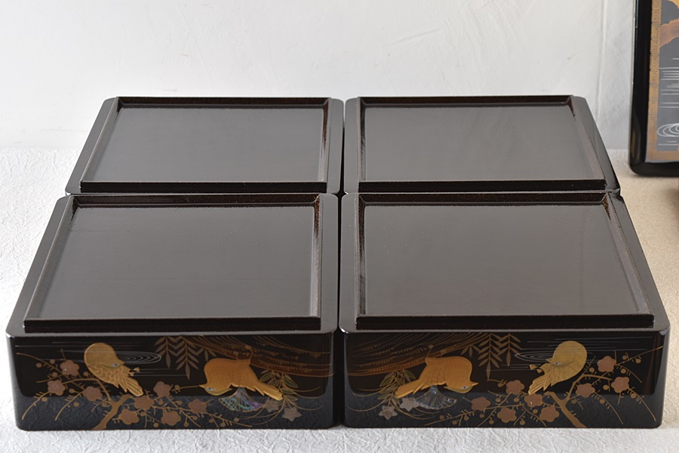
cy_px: 226
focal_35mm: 82
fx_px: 1556
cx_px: 340
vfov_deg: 16.6
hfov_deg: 24.6
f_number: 5.6
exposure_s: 1/2.5
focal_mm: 55
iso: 200
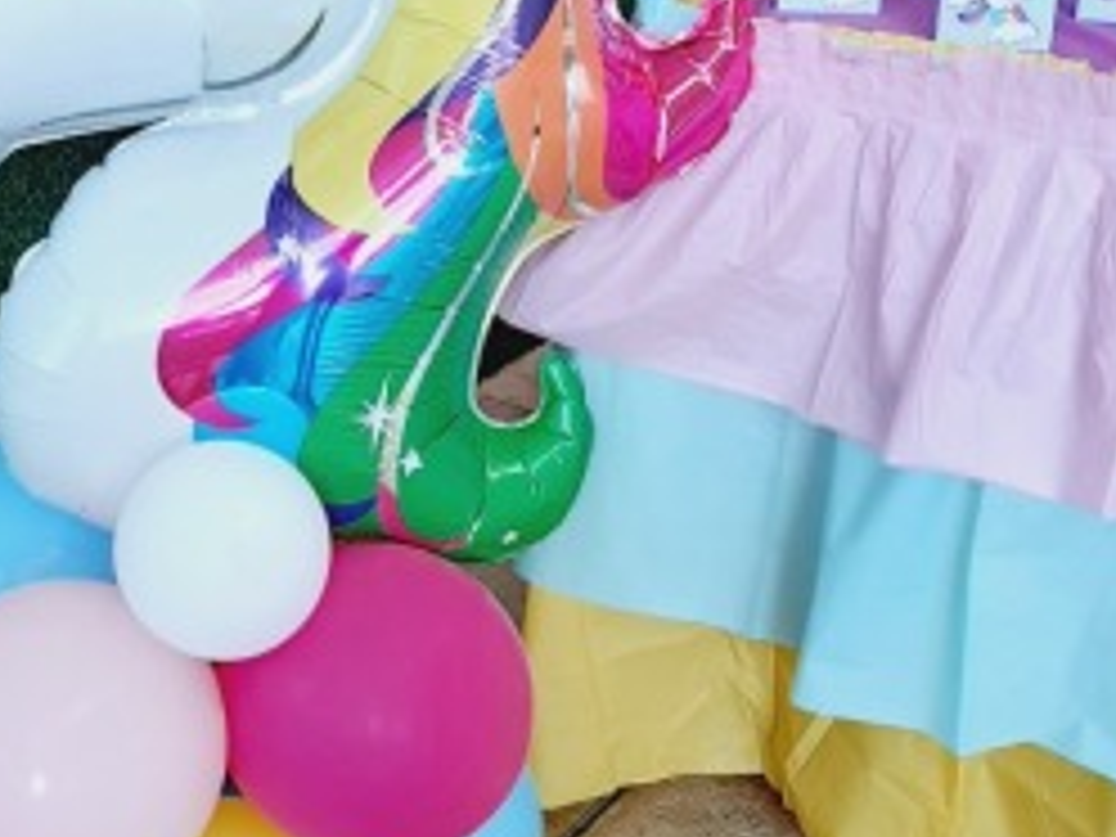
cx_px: 297
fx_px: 1354
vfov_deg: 33.9
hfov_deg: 43.5
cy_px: 252
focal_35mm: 42
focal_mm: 3.93
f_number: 1.7
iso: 40
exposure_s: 1/127
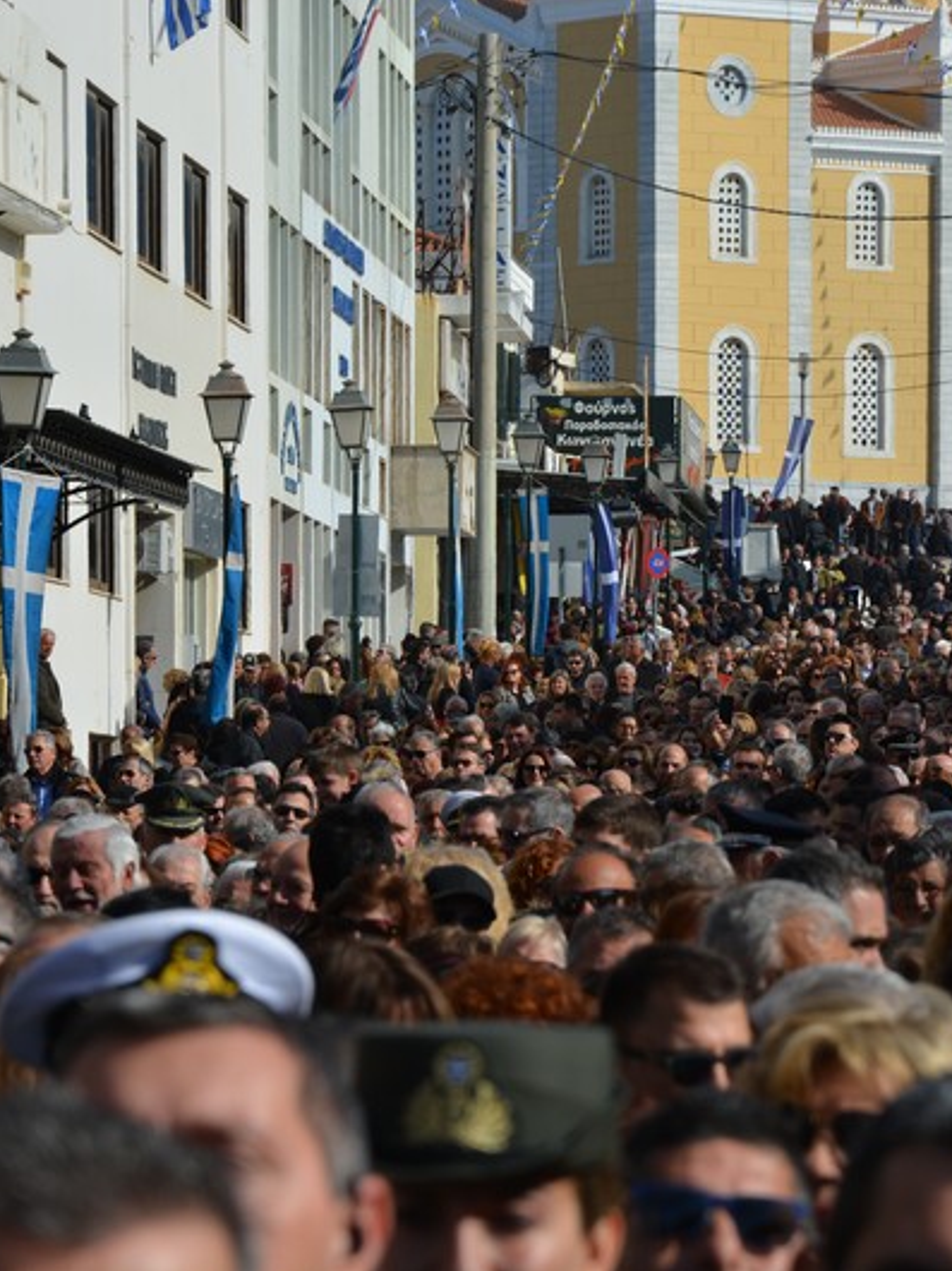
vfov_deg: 8.7
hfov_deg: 6.5
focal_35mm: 229
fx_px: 8394
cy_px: 637
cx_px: 592
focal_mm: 105
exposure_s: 1/1000
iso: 200
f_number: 8
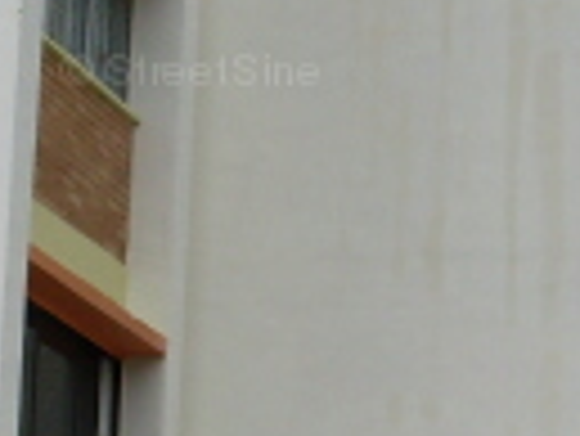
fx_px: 2717
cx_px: 396
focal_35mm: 162
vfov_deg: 9.1
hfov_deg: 12.2
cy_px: 526
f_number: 2.8
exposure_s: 1/350
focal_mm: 6.3
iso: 80
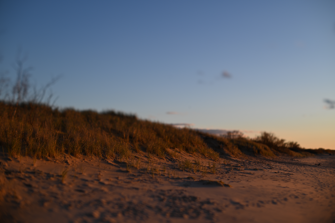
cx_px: 168
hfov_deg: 39.6
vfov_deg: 27.0
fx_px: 465
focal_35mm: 50
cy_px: 112
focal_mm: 50
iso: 100
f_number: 1.4
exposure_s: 1/1600
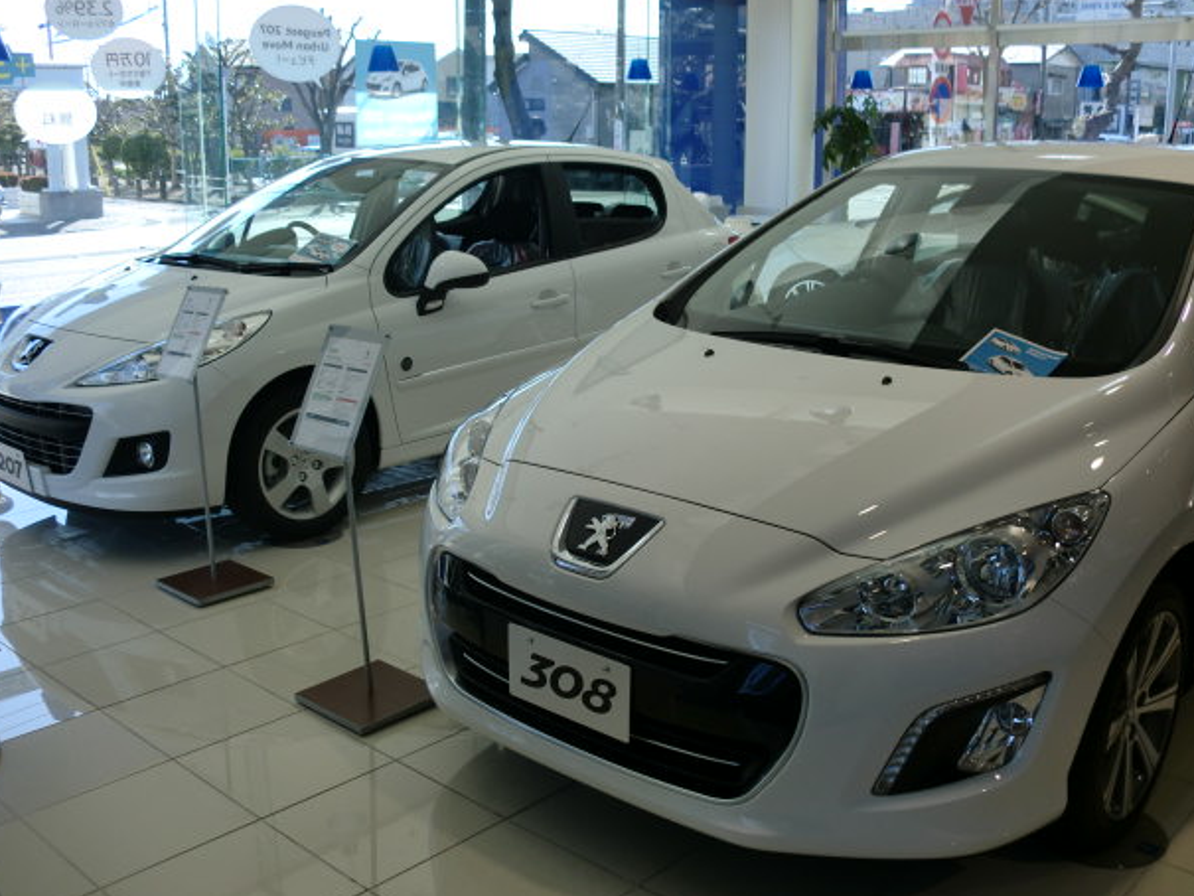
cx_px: 604
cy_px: 434
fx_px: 1276
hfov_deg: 50.1
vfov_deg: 38.7
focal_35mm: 37
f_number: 3.1
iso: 64
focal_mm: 6.3
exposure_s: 1/320
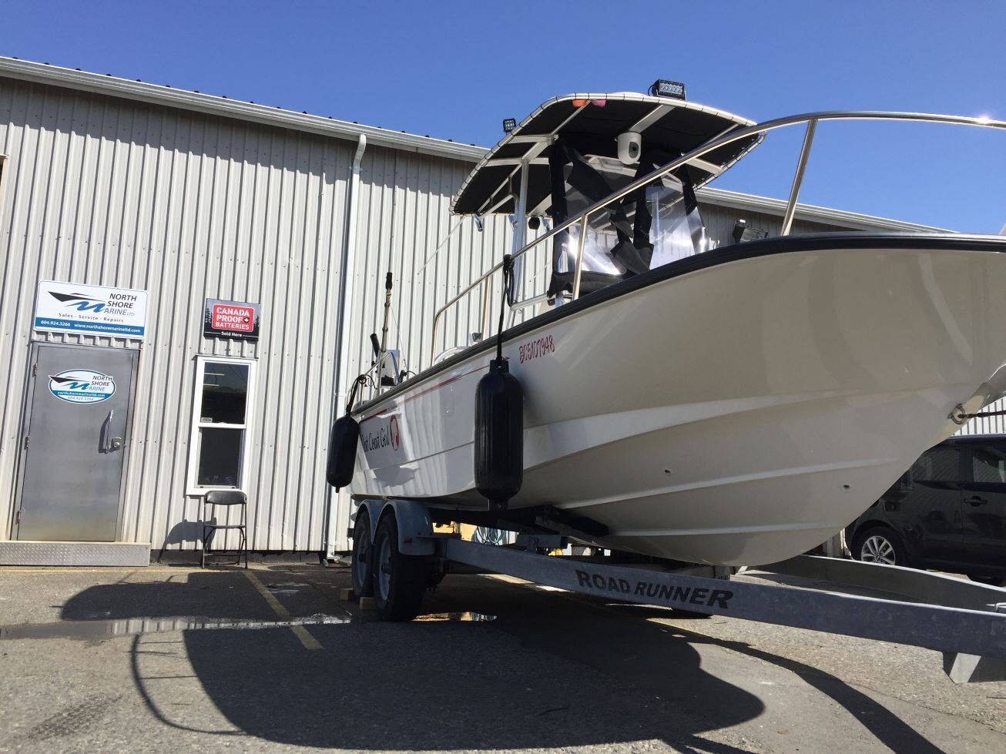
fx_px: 843
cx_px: 503
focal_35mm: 29
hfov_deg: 61.7
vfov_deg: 48.2
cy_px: 377
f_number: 2.2
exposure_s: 1/2198
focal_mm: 4.15
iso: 32
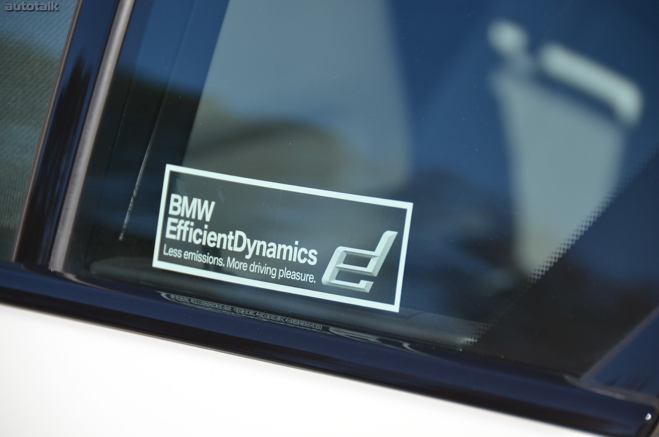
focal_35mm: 300
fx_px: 5480
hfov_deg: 6.9
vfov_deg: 4.6
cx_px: 330
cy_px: 218
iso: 400
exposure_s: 1/1600
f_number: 6.3
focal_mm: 200
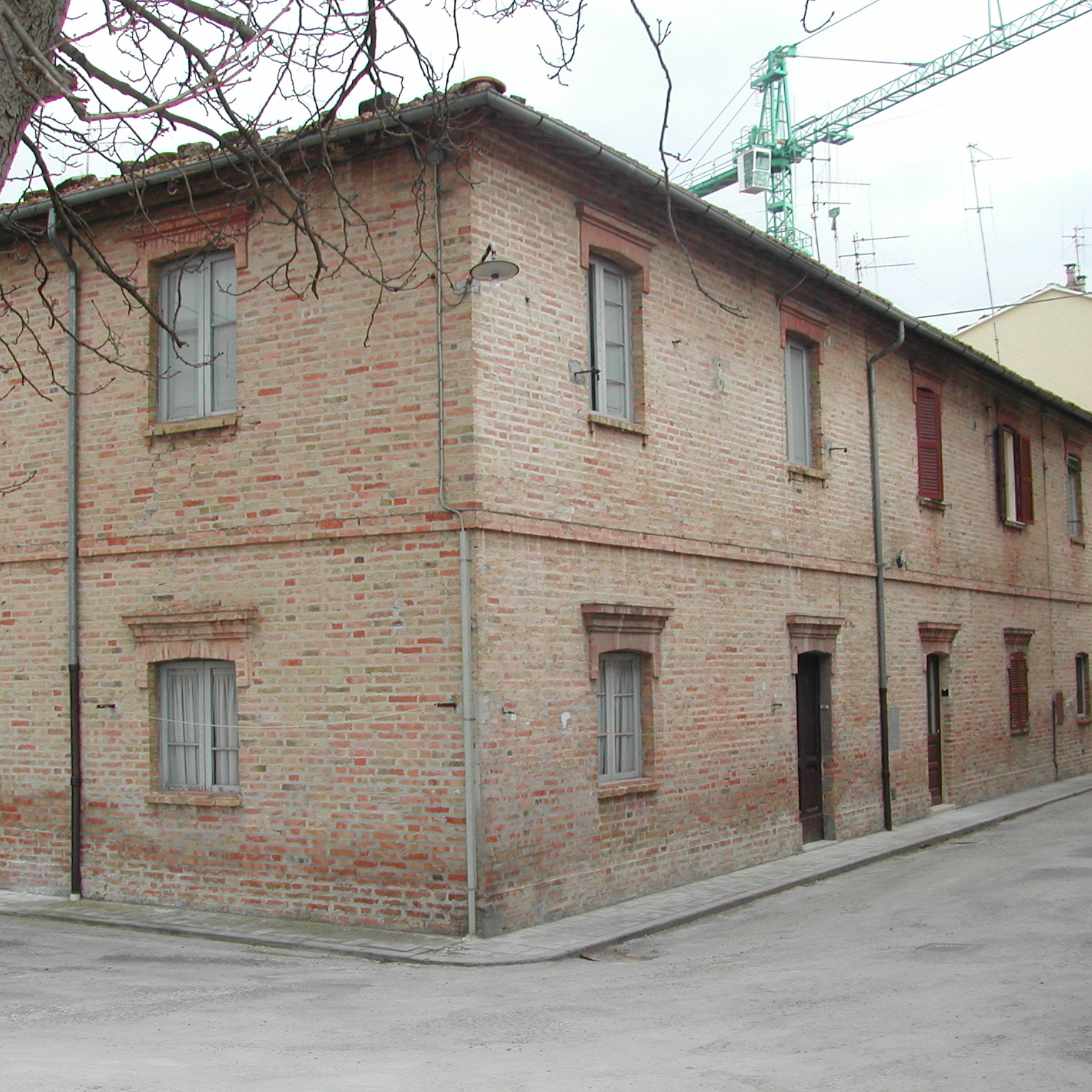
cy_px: 546
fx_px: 1606
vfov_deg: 37.6
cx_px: 535
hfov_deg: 37.6
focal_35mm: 45
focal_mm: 8
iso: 100
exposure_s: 1/564
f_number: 2.8
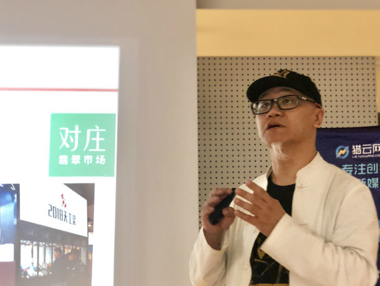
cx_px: 249
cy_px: 190
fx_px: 824
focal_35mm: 75
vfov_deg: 19.6
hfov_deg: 25.9
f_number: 2.4
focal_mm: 6
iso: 125
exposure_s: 1/30
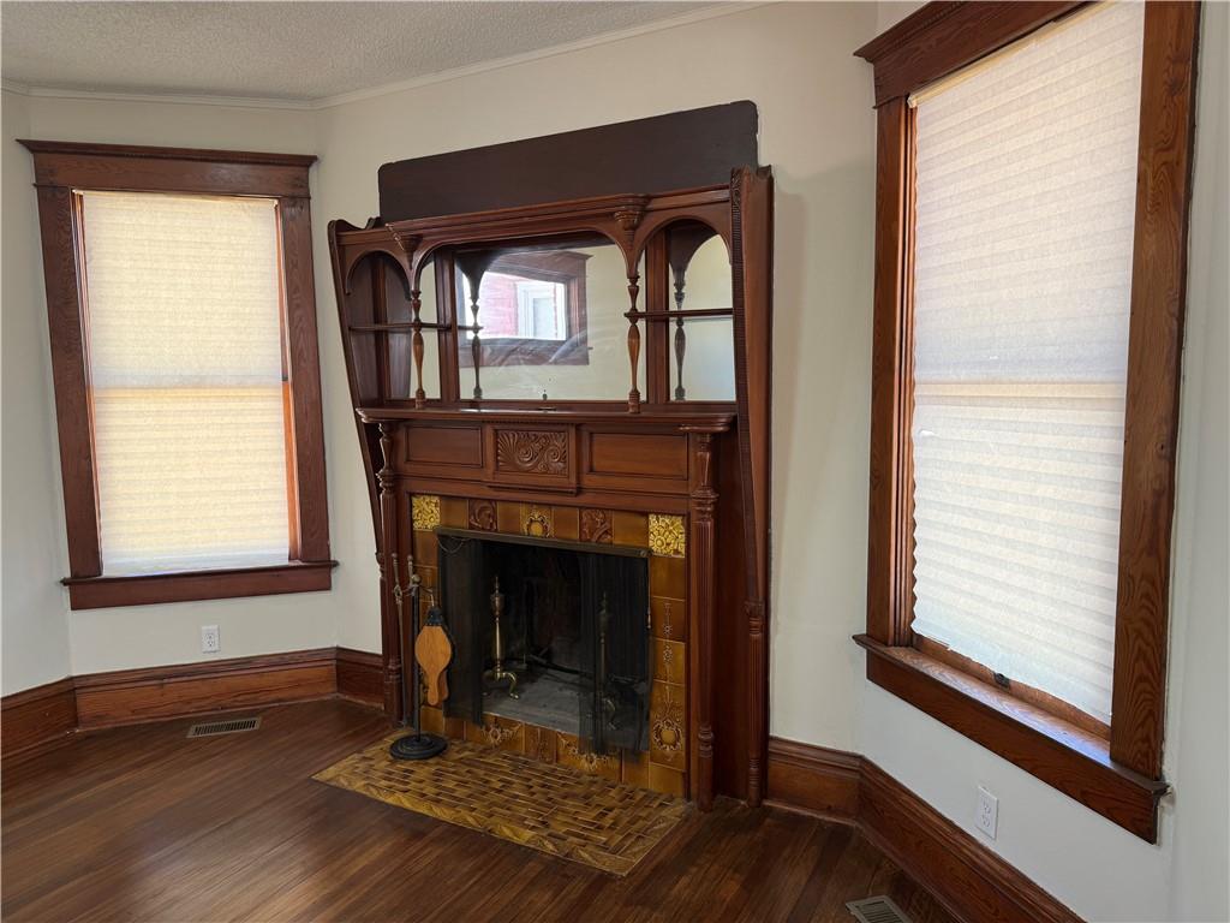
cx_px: 615
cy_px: 462
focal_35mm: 24
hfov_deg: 71.6
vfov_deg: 56.8
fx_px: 853
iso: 100
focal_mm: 6.76
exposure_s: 1/121
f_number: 1.78
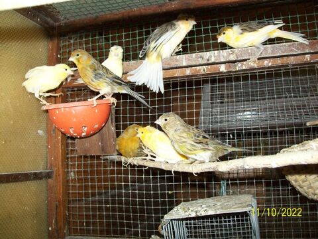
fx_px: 331
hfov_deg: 51.4
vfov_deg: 39.7
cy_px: 120
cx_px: 159
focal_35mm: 36
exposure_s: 1/60
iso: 160
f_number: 2.7
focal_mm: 6
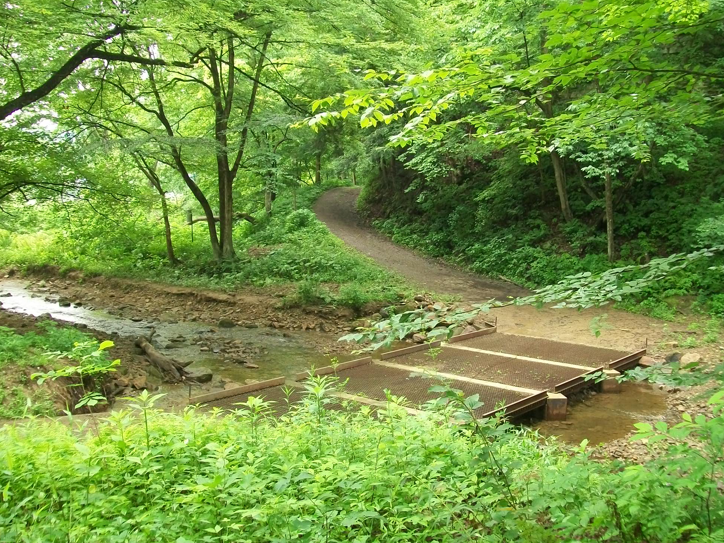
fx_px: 795
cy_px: 278
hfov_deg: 49.0
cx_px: 350
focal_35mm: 38
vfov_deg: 37.7
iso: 160
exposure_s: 1/60
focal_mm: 6
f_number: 2.7
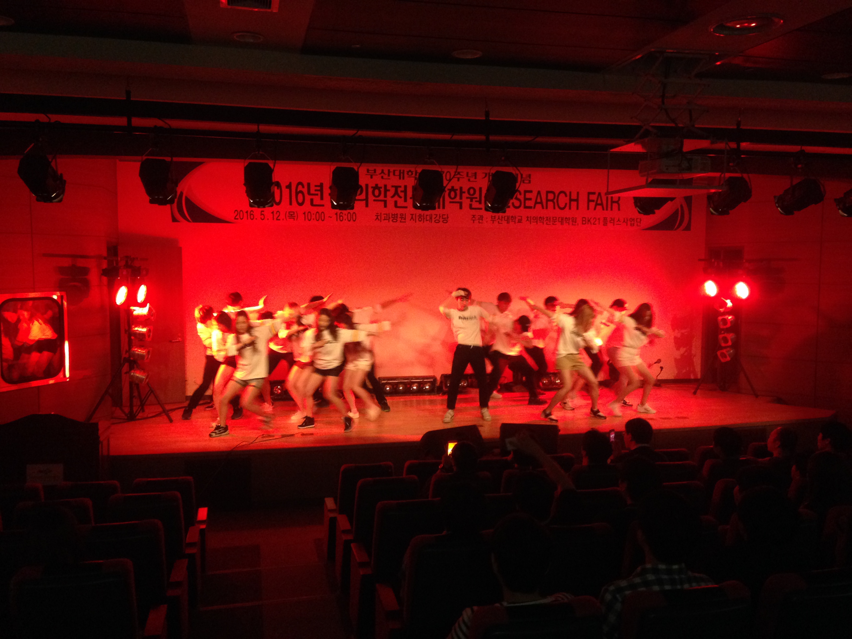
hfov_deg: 55.4
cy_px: 320
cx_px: 426
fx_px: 812
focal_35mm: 33
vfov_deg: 42.9
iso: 320
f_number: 2.4
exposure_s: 1/20
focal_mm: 4.12
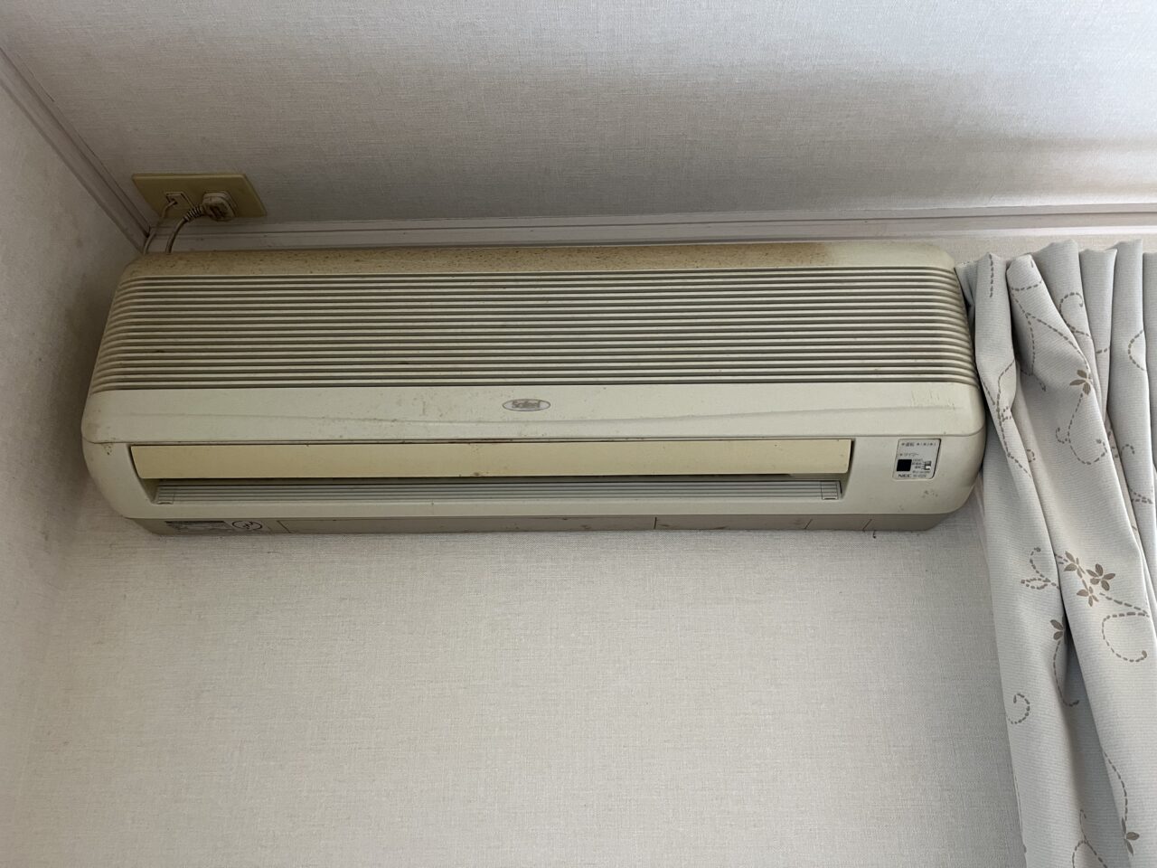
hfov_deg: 67.3
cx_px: 578
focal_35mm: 26
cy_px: 434
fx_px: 869
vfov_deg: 53.1
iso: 250
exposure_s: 1/60
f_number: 1.6
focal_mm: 5.1
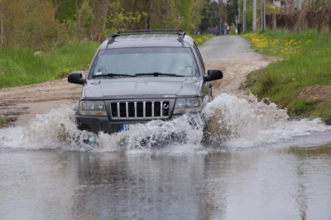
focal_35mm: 180
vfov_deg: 7.6
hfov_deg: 11.4
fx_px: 1654
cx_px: 166
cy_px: 110
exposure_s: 1/500
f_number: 5.6
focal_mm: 120
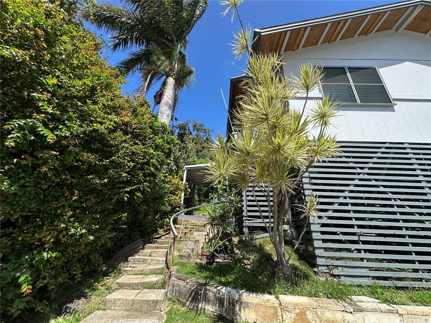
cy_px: 162
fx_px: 174
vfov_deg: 85.7
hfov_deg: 102.1
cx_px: 216
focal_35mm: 14
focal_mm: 2.22
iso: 40
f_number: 2.2
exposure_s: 1/924
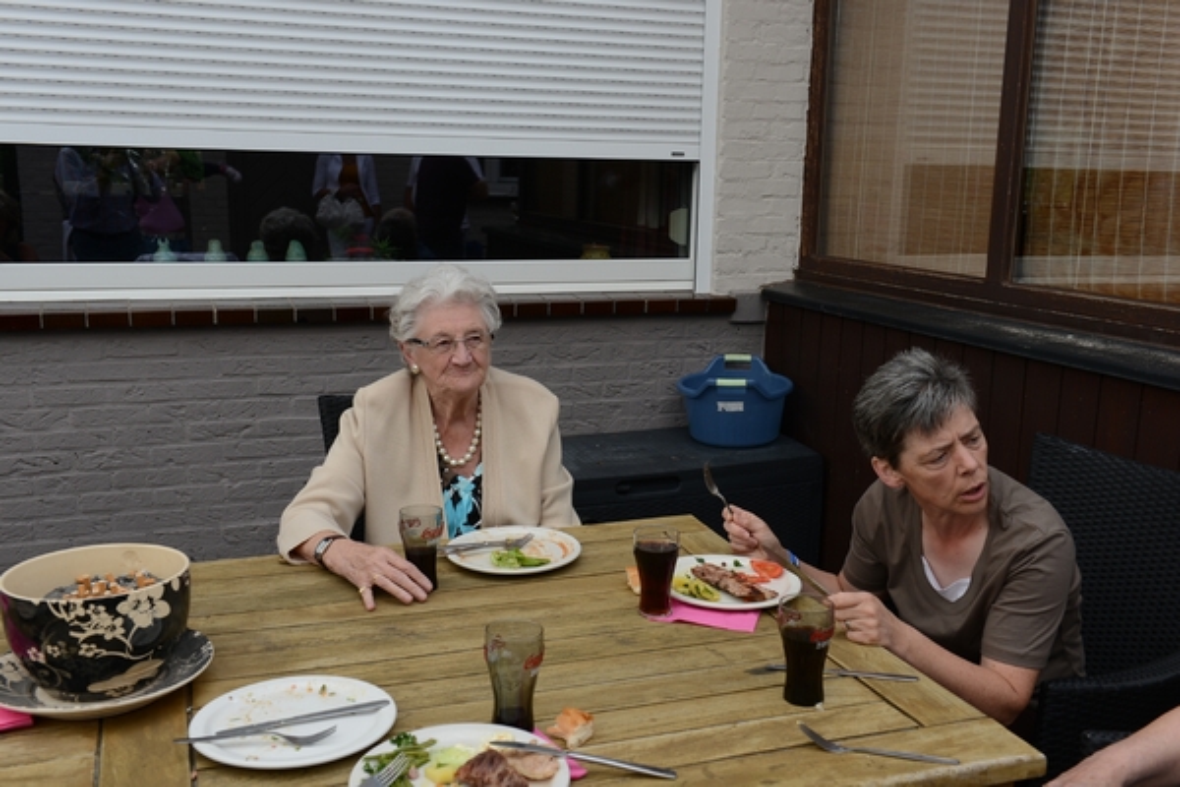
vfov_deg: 36.9
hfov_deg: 53.1
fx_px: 1180
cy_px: 394
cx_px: 590
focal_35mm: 36
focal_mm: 36
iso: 200
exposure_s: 1/160
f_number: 7.1
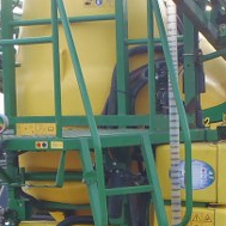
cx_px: 51
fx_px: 776
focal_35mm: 105
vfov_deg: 16.5
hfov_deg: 16.5
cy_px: 161
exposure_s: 1/60
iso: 100
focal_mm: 5
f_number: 3.5
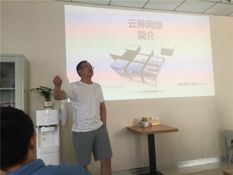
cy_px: 88
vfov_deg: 48.2
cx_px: 116
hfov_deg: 61.7
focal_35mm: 29
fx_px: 195
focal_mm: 4.15
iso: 50
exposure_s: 1/33
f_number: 2.2
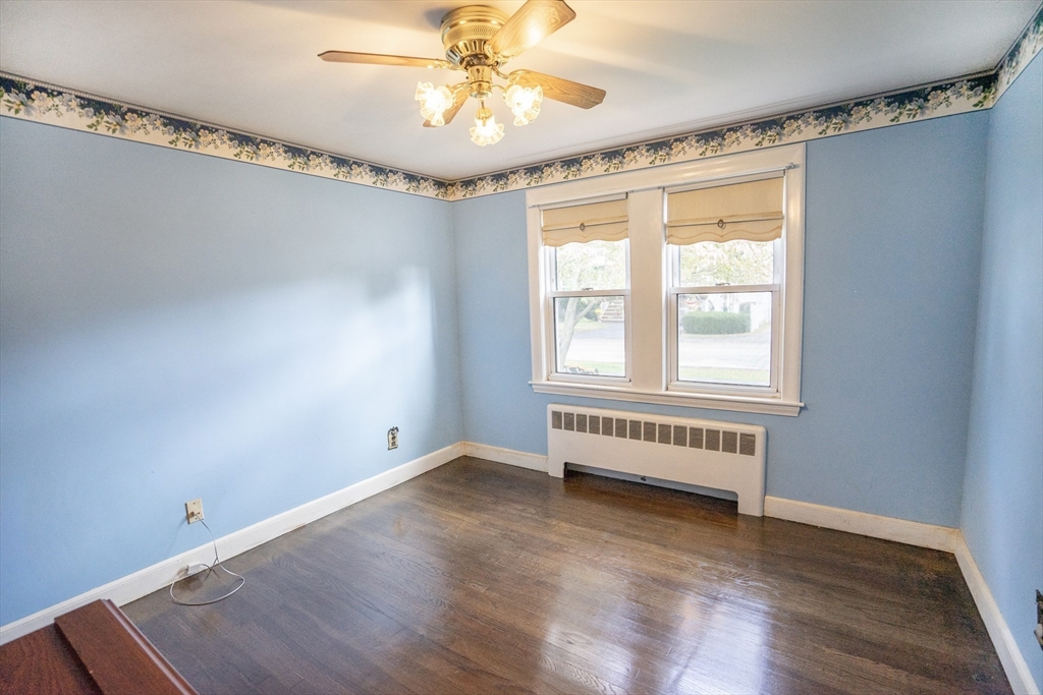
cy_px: 348
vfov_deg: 73.8
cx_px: 522
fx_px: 464
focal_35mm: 16
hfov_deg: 96.7
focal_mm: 16
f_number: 4
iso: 640
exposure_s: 1/160
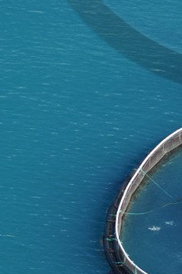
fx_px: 6505
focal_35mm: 855
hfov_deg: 1.6
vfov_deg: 2.4
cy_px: -148
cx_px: 256
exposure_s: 1/800
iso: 100
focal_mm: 125
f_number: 3.2
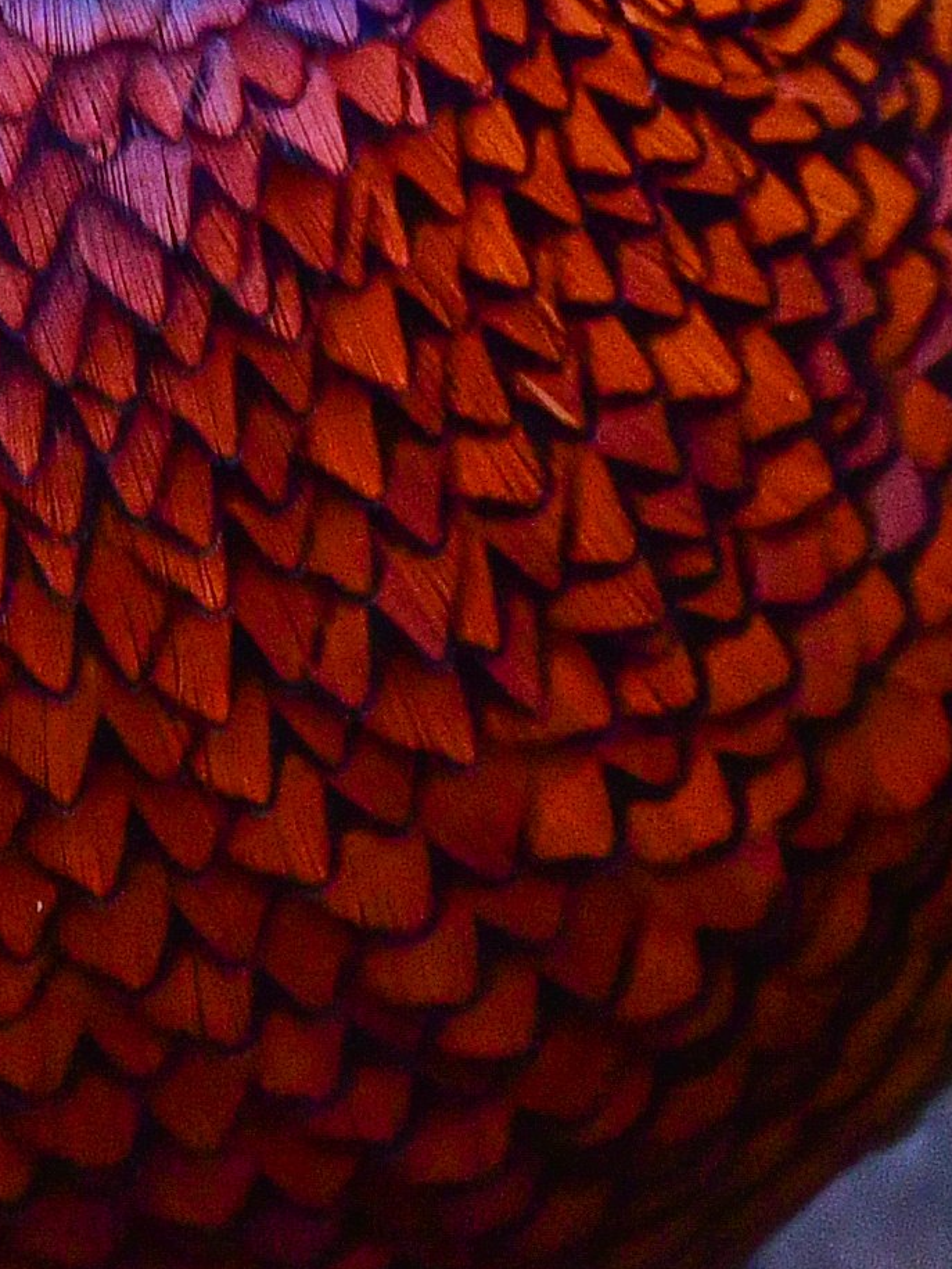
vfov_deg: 0.5
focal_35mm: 4382
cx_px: -177
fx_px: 160683
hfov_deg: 0.3
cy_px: -988
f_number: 5.6
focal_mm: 500
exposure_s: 1/200
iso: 1250
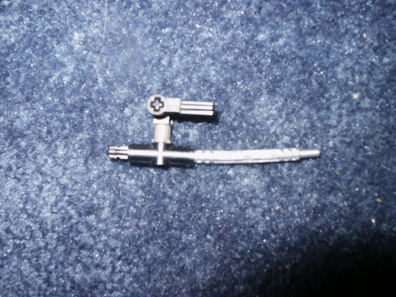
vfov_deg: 40.7
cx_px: 198
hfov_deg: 52.6
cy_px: 148
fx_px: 400
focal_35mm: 35
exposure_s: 1/45
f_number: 6.7
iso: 200
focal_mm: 7.19
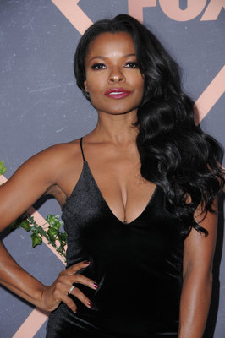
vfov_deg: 20.9
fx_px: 916
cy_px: 169
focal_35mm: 98
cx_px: 112
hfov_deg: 14.0
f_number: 6.3
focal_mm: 65
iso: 320
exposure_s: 1/200
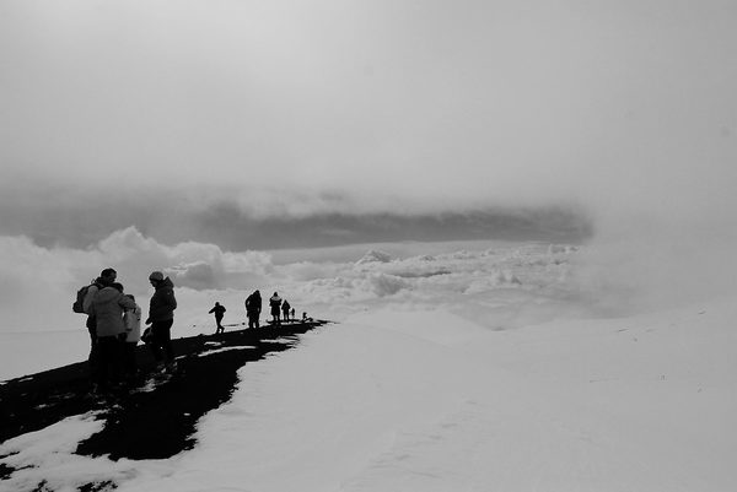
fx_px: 369
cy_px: 246
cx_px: 368
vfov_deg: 67.5
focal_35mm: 18
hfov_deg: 90.0
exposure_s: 1/4000
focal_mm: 12
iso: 125
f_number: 8
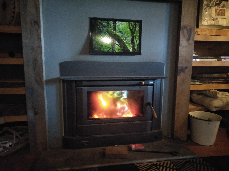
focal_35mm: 20
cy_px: 86
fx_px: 132
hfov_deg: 81.7
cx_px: 114
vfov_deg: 66.0
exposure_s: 1/14
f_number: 2.2
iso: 1317
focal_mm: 3.46
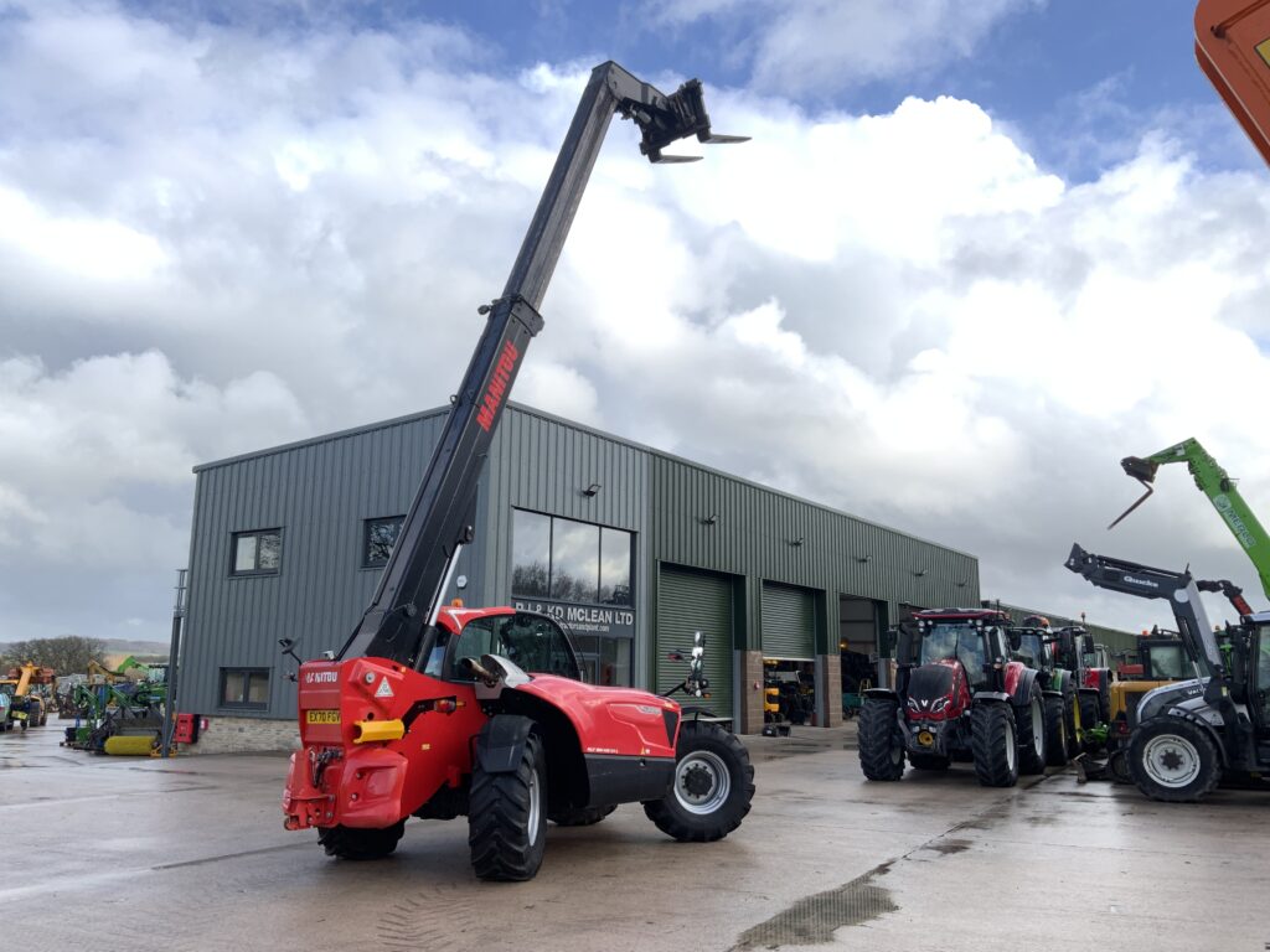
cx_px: 635
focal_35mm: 29
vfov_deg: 48.2
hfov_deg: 61.7
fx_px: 1064
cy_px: 476
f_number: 1.8
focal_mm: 3
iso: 16
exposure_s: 1/198
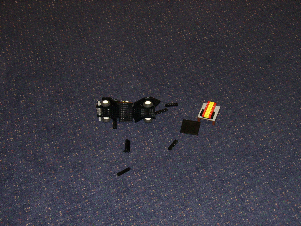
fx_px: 557
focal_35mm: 64
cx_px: 150
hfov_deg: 30.3
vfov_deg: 22.9
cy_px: 113
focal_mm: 10.75
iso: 200
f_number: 3.7
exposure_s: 1/60
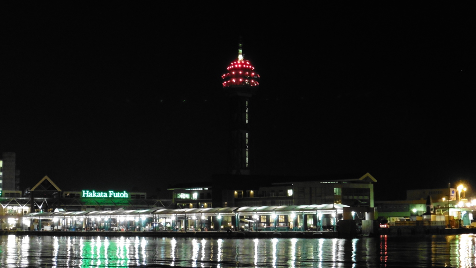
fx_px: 707
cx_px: 237
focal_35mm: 56
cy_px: 156
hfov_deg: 37.2
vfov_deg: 21.4
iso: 640
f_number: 4.4
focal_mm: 9
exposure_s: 1/4
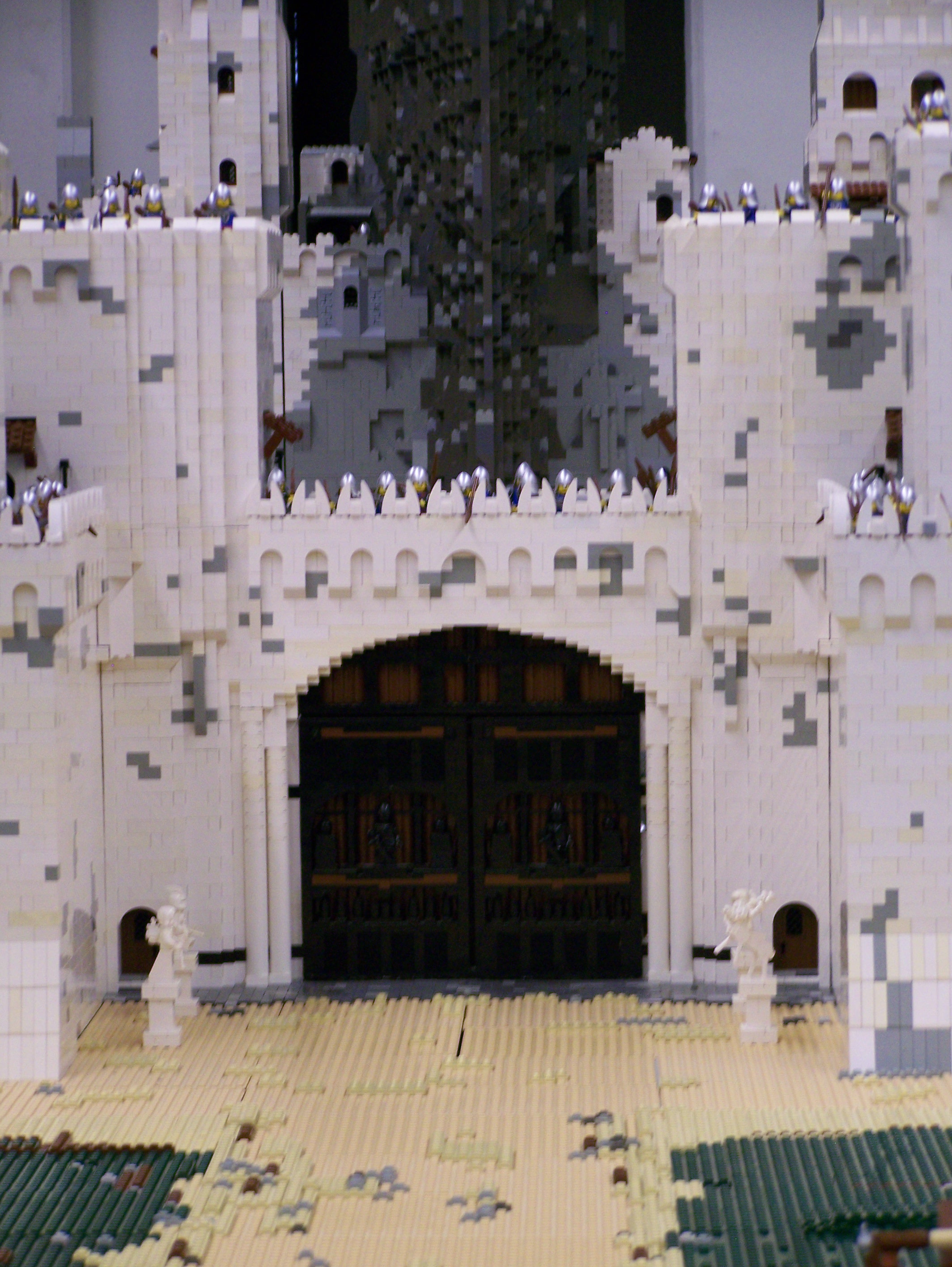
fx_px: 4688
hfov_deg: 11.6
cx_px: 476
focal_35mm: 128
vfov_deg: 15.4
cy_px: 634
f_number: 3.2
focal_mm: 21.2
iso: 160
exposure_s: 1/20
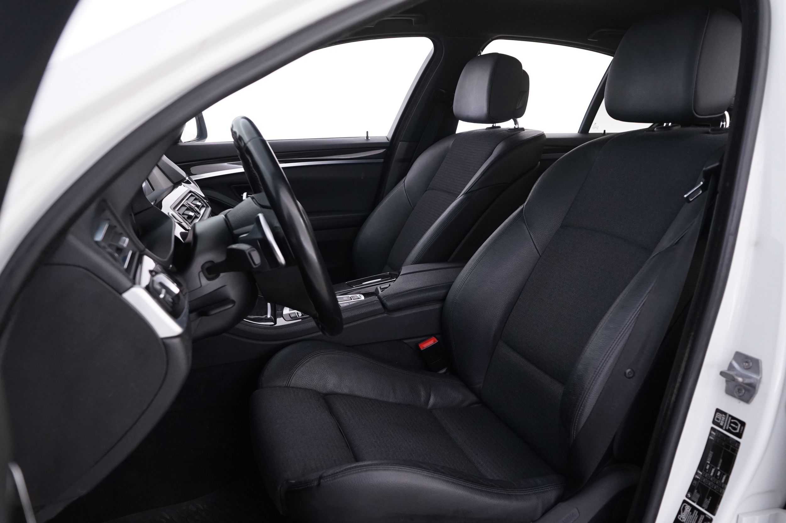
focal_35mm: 29
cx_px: 393
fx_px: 633
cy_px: 262
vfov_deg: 44.9
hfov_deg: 63.7
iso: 2000
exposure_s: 1/10
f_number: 5.6
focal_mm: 29
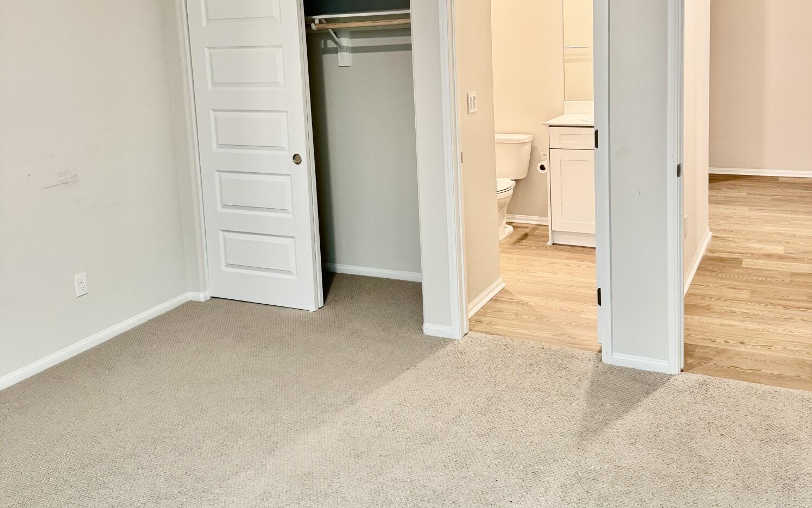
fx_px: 752
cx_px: 407
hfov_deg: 56.7
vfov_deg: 36.5
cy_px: 137
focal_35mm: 34
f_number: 1.78
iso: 250
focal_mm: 6.76
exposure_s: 1/60
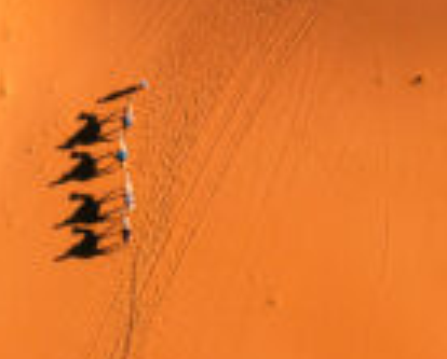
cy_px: 50
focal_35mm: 152
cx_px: 188
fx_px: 2015
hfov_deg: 12.7
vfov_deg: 10.2
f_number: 2.8
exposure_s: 1/60
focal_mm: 10.26
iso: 100
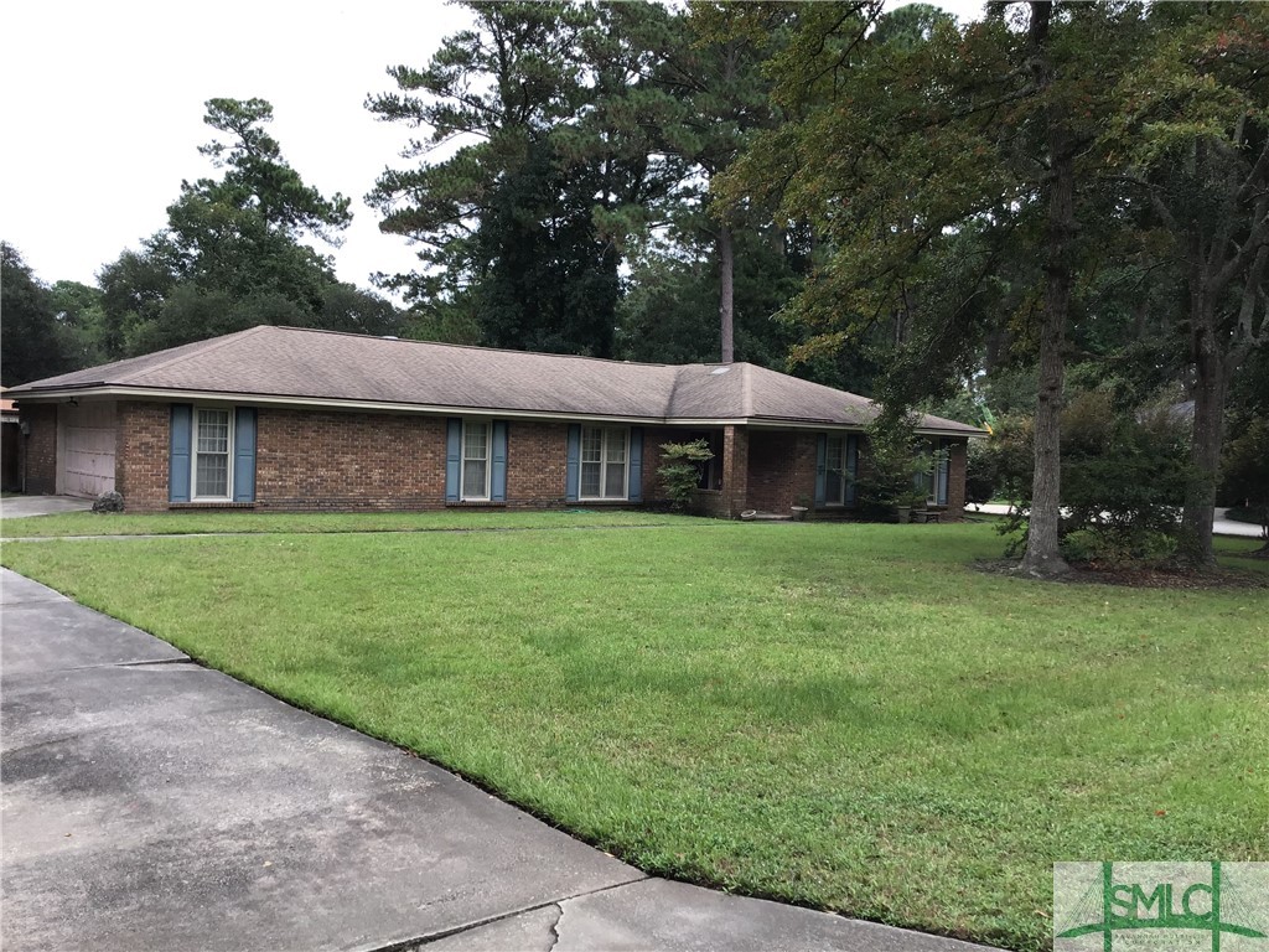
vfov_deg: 45.4
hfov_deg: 58.4
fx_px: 1136
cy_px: 476
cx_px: 634
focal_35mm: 31
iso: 25
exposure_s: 1/302
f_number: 2.4
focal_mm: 3.3
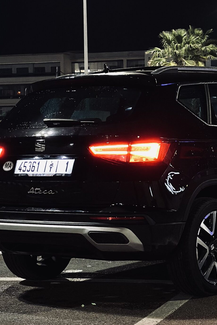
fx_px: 841
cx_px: 174
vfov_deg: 21.9
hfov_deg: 14.6
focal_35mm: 93
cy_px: 142
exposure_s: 1/20
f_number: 1.78
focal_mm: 6.86
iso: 800
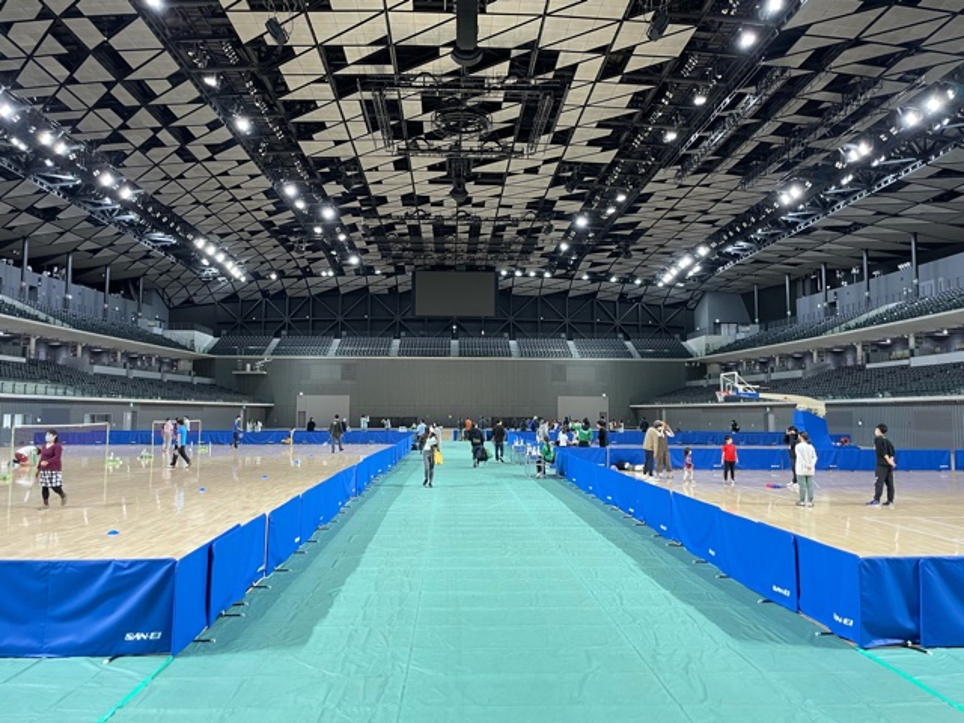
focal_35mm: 26
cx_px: 482
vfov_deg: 53.1
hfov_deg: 67.3
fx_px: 724
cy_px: 362
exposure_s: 1/60
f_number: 1.6
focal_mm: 4.2
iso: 160
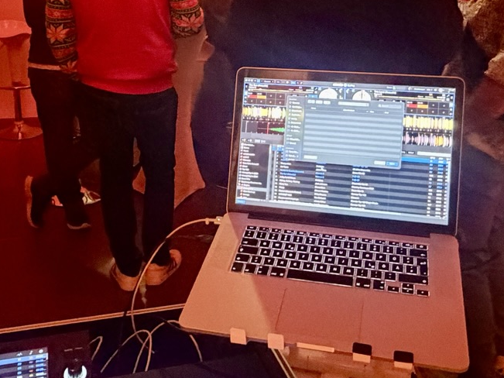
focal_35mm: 43
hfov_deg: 43.9
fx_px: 626
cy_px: 107
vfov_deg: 33.1
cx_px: 247
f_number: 2.2
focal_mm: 2.22
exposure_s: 1/30
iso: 1250
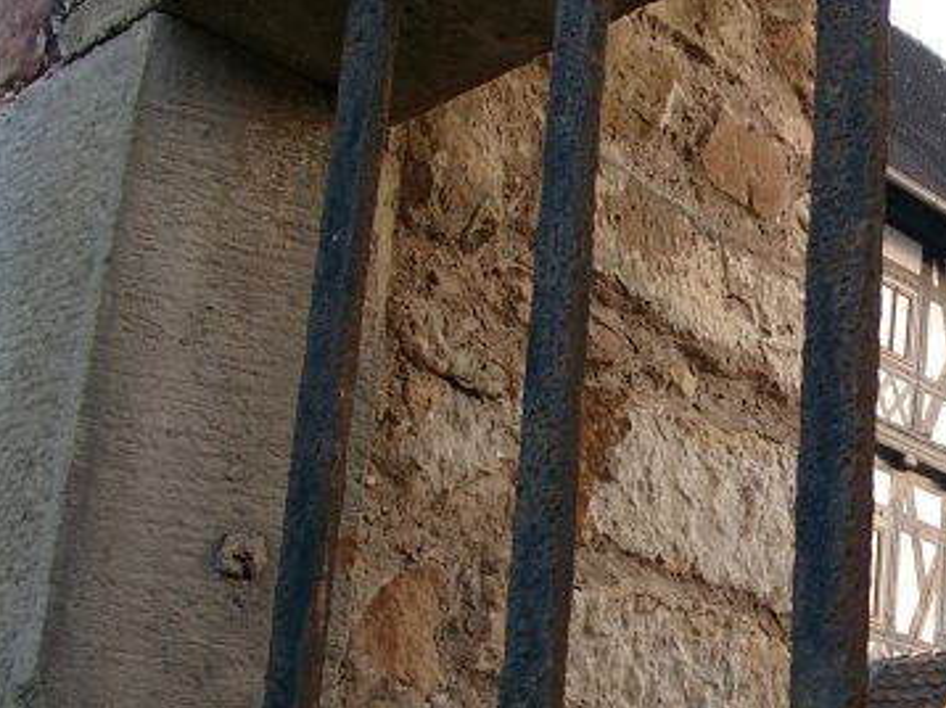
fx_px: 2076
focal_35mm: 76
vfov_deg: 19.4
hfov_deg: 24.6
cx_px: 922
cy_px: 322
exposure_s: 1/98.3
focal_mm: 7.13
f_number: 2.8
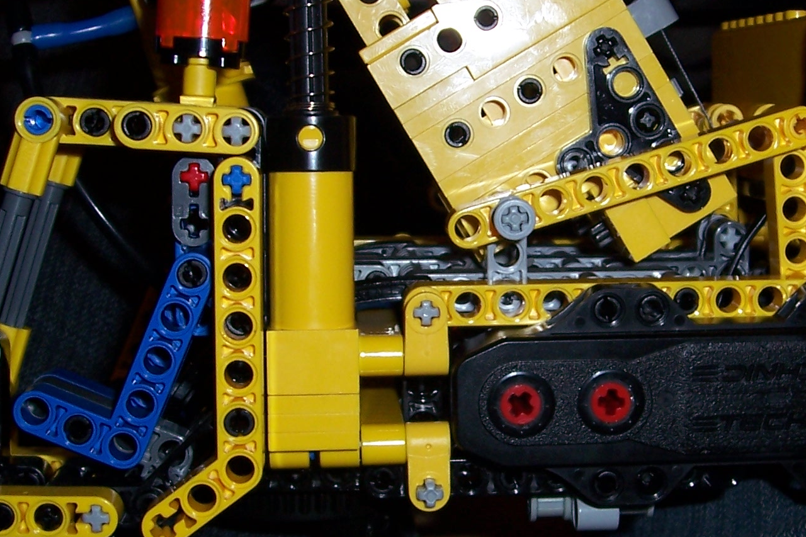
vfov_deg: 20.0
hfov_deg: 29.5
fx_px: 1522
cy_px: 286
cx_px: 531
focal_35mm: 68
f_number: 2.7
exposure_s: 1/60
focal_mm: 5.6
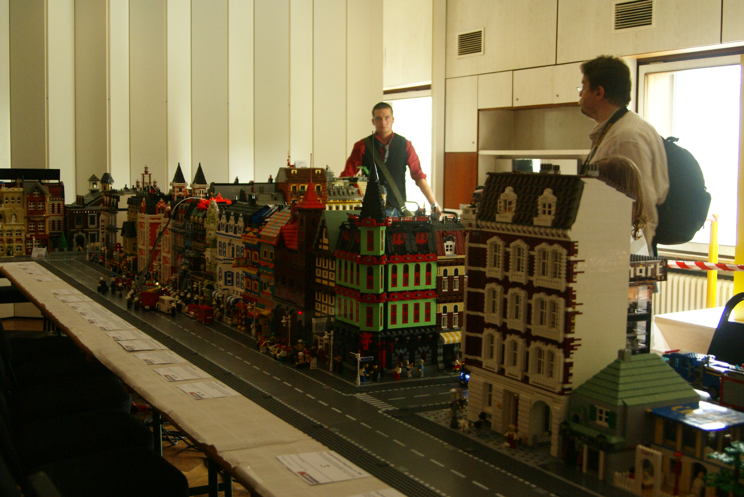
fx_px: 869
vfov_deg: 32.0
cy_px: 248
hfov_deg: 46.4
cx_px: 372
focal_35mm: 42
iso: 400
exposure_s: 1/20
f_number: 4
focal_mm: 28
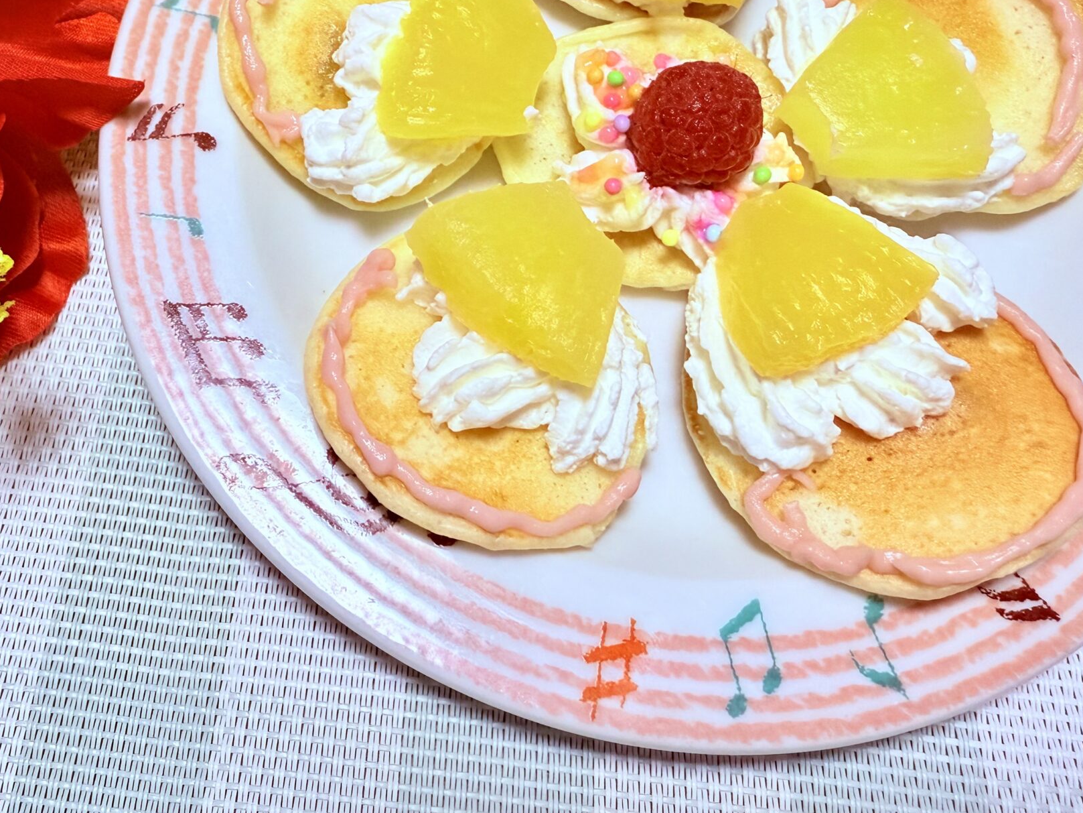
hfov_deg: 48.8
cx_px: 455
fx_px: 1189
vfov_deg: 36.9
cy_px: 207
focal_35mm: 38
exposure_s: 1/99
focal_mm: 2.22
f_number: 2.2
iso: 250
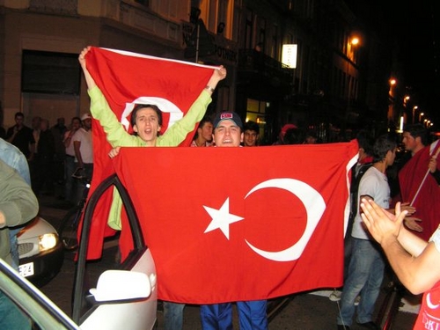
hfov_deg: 49.0
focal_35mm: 38
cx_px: 220
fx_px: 483
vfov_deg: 37.7
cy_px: 165
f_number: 2.8
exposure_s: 1/40
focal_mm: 6.3
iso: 200
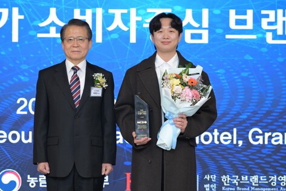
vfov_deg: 11.1
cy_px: 97
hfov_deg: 16.7
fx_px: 977
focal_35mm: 123
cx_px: 123
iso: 1600
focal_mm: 97
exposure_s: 1/100
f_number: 5.6
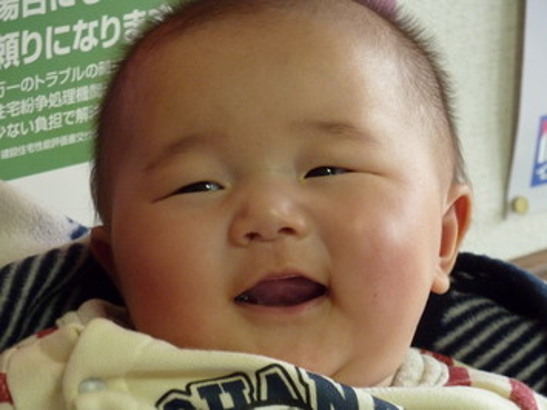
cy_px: 205
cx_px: 274
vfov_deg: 10.1
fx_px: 2322
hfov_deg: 13.4
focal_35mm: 147
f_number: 4.5
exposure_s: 1/30
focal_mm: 24.1
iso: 400
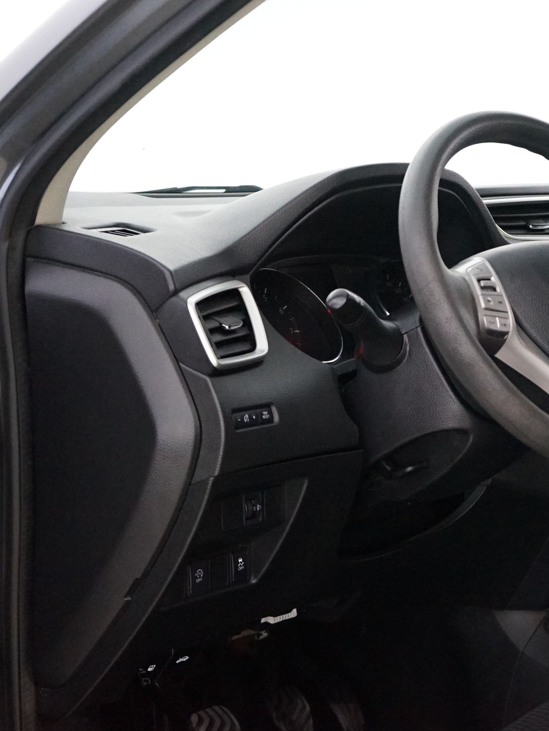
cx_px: 517
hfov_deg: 21.1
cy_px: 366
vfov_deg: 28.6
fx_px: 1438
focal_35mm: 68
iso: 6400
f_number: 4.5
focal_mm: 47
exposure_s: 1/40
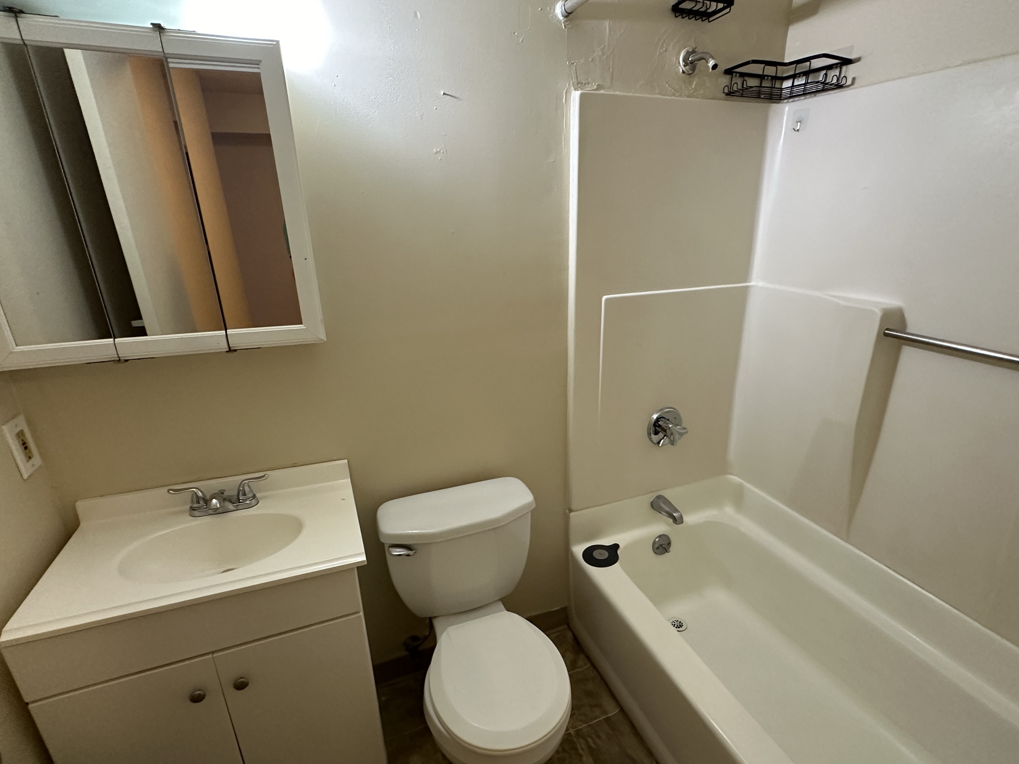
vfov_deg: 71.5
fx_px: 530
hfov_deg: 87.7
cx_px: 534
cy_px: 414
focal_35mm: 18
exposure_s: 1/60
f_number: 2.2
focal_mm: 2.22
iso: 400
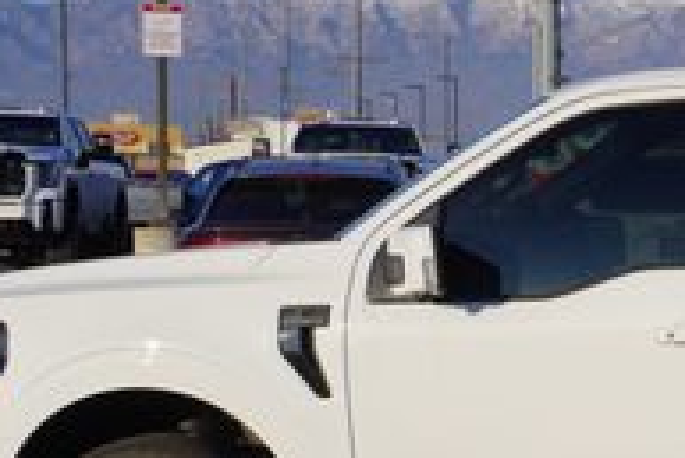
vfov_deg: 10.9
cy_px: 430
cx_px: 930
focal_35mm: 125
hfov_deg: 15.5
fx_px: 2374
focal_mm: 25
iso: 100
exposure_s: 1/320
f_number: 8
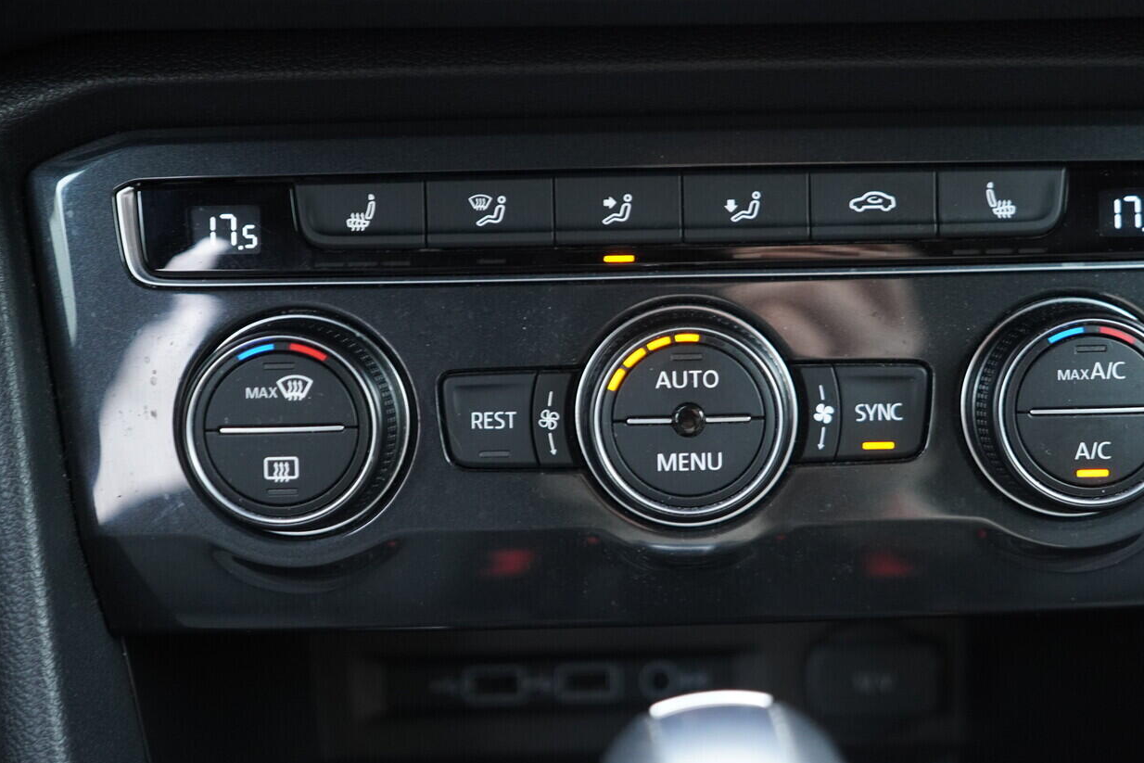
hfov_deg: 46.2
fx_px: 1335
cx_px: 662
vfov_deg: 31.9
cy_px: 347
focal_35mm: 42
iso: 800
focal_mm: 24
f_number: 2.8
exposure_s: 1/40
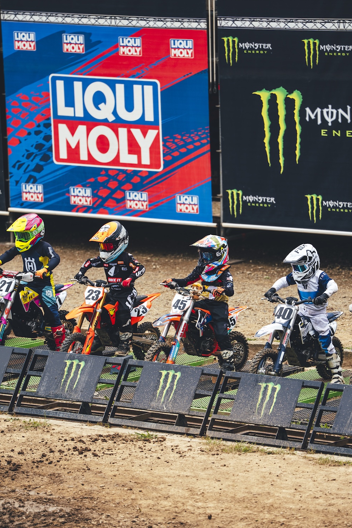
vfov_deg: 9.1
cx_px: 195
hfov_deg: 6.1
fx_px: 3314
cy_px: 276
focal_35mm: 226
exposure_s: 1/1000
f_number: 2.8
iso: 100
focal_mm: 200
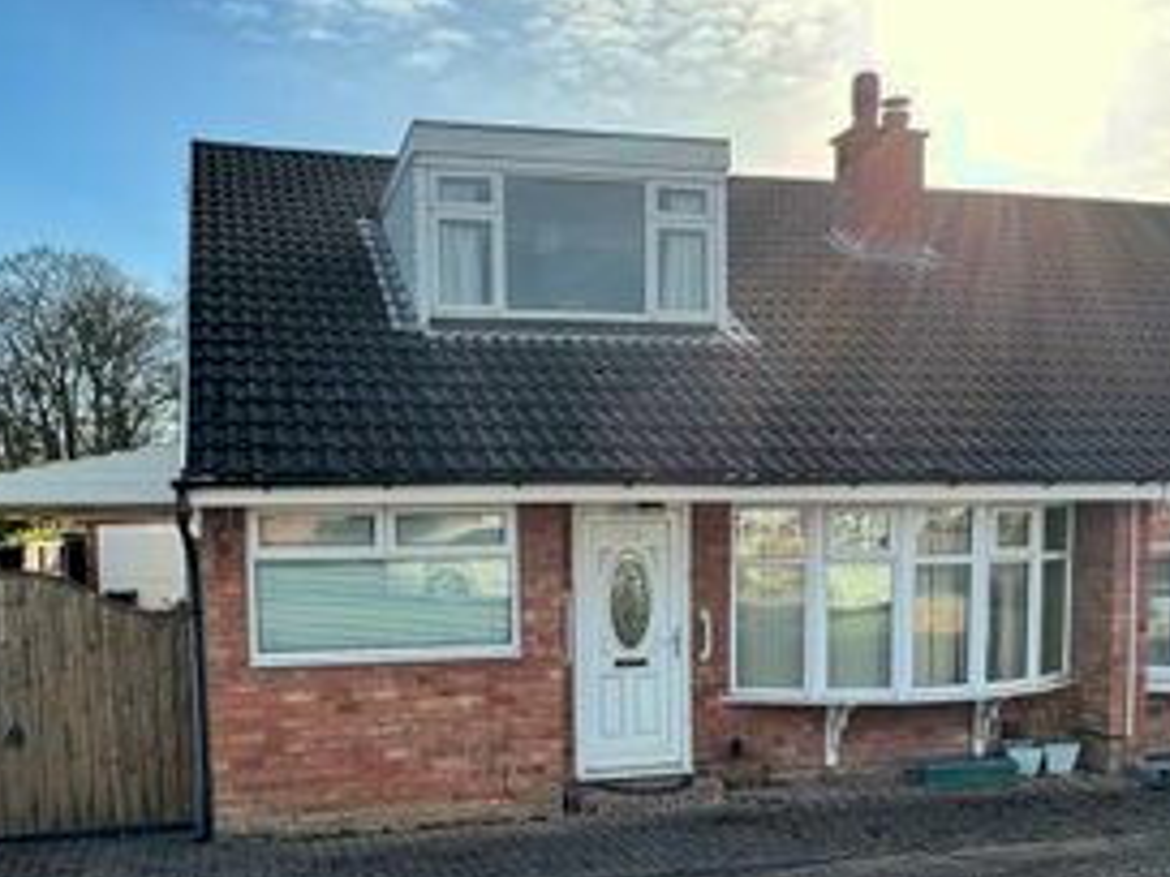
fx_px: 1217
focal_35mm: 36
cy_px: 626
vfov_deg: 38.9
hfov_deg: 51.3
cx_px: 542
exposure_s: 1/652
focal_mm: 2.22
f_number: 2.2
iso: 40
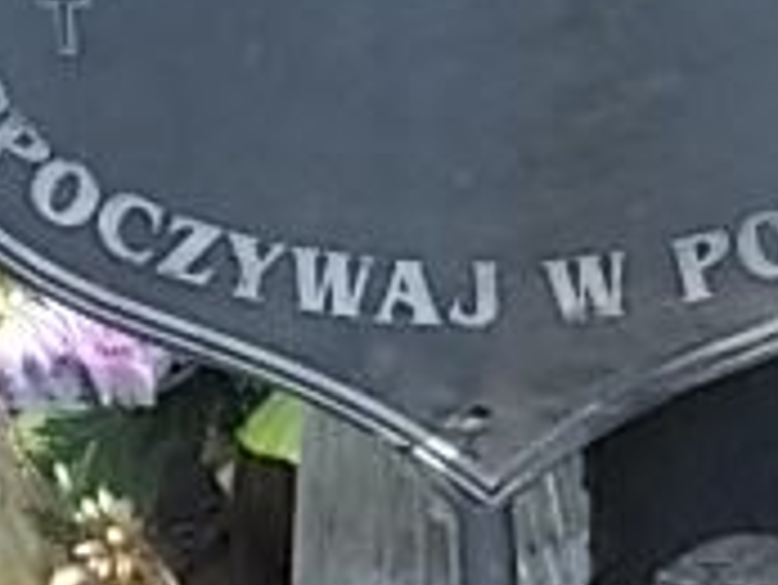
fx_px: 10571
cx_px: 445
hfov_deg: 4.2
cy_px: -279
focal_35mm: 470
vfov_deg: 3.2
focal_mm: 17.9
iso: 80
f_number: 6.3
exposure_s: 1/200
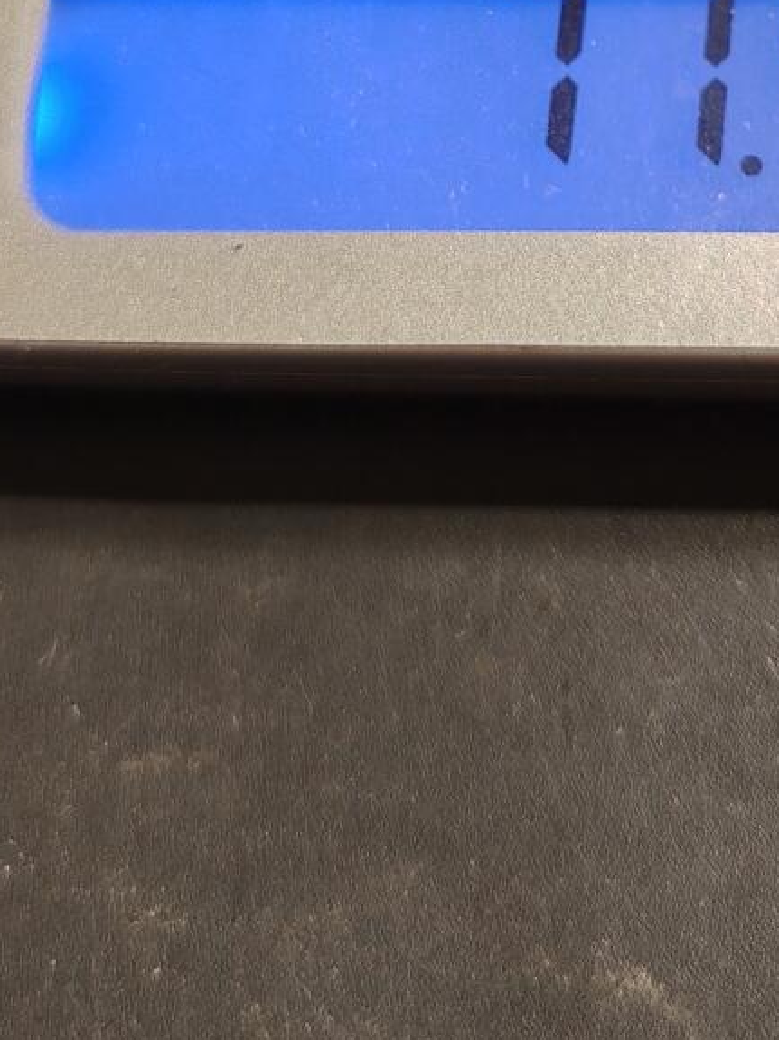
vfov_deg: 25.3
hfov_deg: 20.3
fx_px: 2161
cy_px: -72
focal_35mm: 72
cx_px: 568
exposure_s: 1/200
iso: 250
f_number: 1.6
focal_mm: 6.06
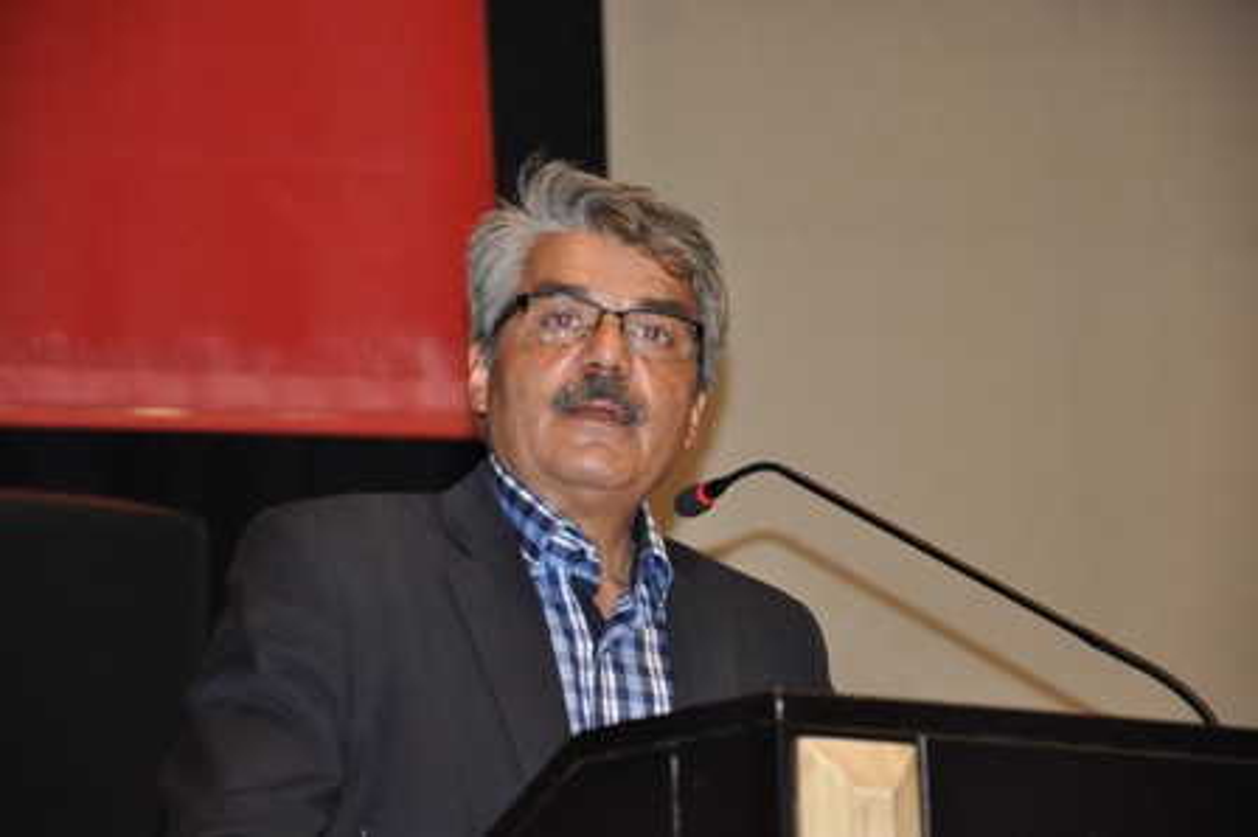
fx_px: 5500
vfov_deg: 8.7
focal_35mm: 158
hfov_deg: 13.0
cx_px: 629
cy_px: 418
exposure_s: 1/60
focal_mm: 105
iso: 1000
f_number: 5.6
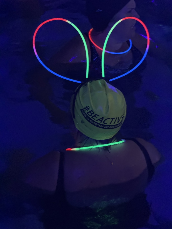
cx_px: 86
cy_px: 114
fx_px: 795
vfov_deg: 16.4
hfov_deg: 12.4
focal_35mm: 120
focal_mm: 15.66
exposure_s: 1/30
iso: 2000
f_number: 2.8
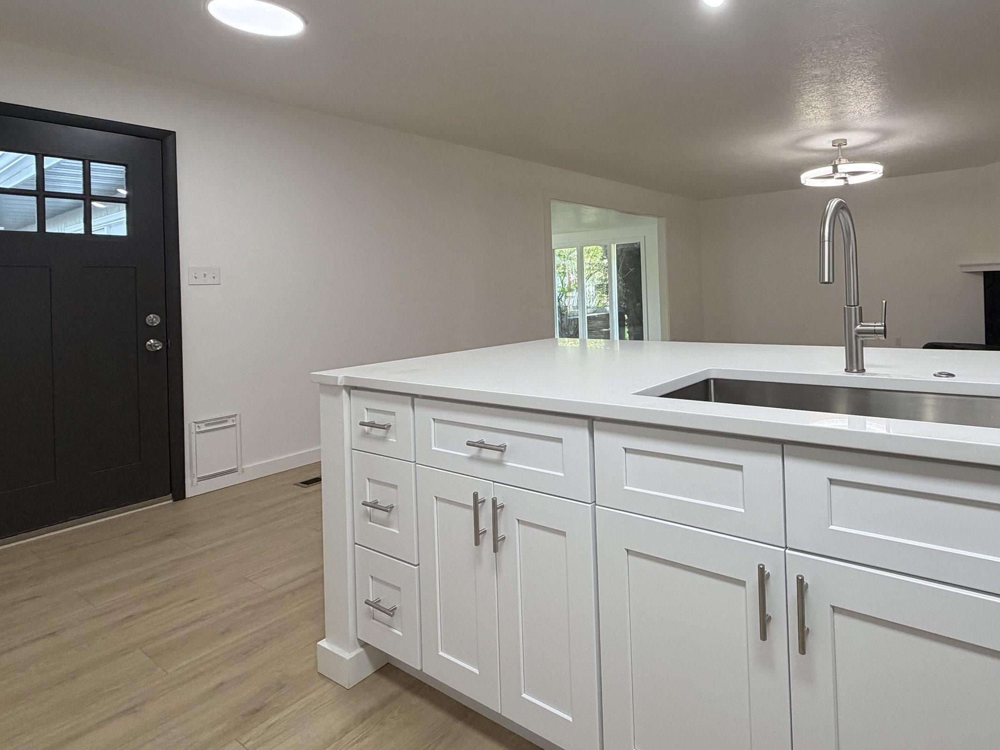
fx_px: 578
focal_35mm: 20
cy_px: 279
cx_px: 642
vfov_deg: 65.0
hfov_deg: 79.8
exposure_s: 1/120
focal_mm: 2.22
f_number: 2.2
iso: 200
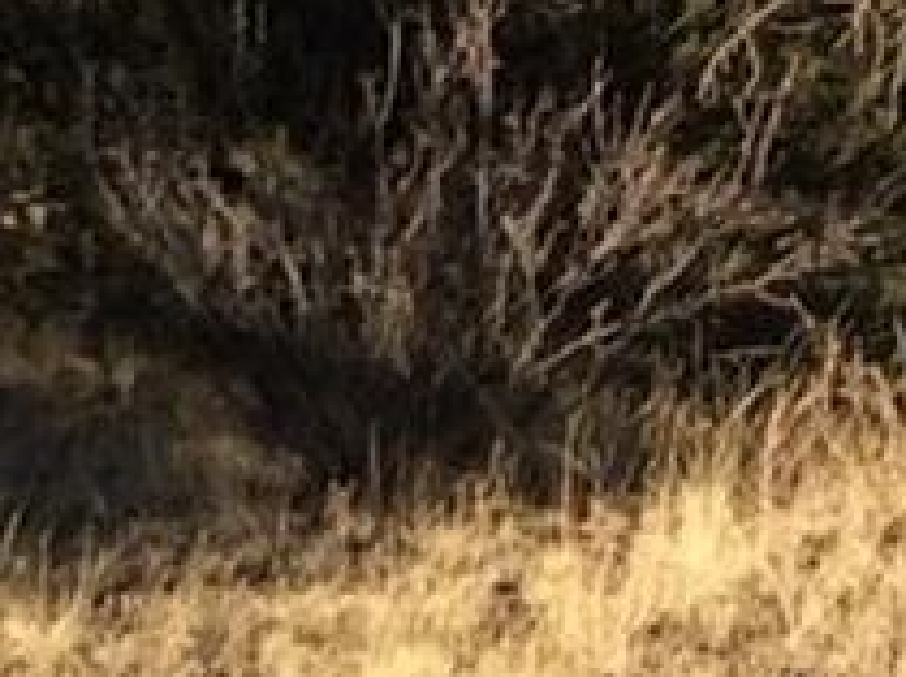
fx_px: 6379
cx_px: 790
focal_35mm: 244
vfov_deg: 6.0
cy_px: -552
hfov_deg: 8.1
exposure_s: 1/923
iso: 32
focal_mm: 3.3
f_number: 2.4
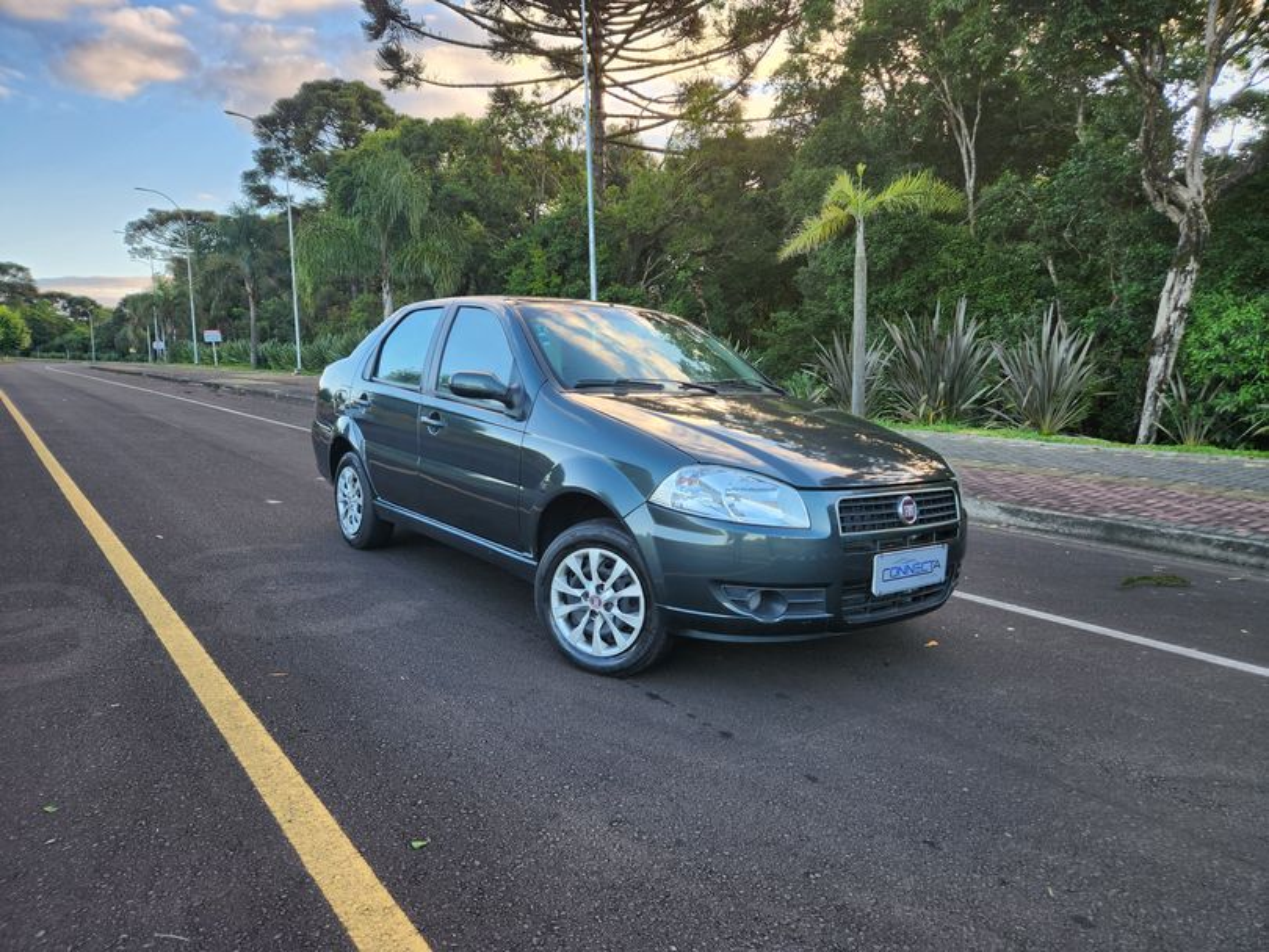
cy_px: 476
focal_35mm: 23
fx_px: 843
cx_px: 634
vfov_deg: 58.9
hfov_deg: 73.9
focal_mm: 5.4
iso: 50
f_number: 1.8
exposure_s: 1/180
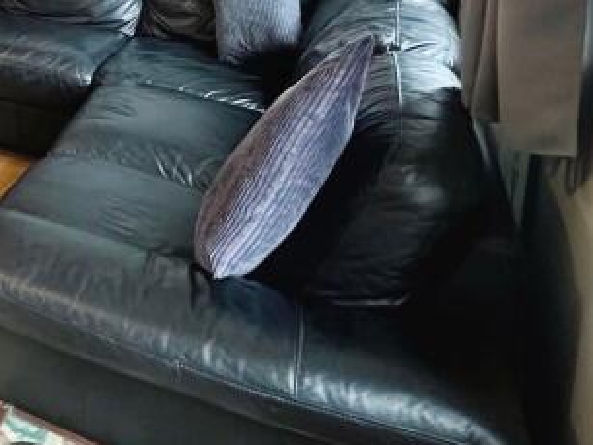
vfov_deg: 29.3
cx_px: -157
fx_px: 805
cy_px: 25
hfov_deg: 31.9
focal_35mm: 47
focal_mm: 2.22
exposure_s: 1/71
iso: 320
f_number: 2.2
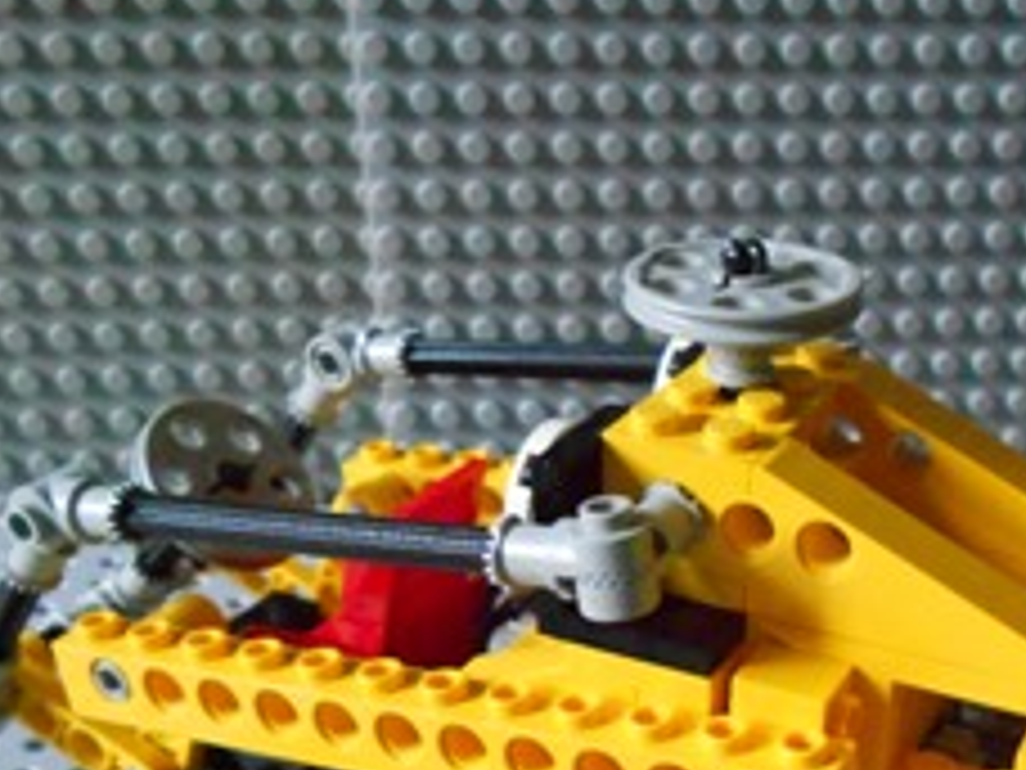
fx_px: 1512
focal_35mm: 51
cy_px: 693
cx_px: 702
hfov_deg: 37.0
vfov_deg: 27.5
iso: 800
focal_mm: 4.6
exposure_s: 1/15
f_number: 3.2
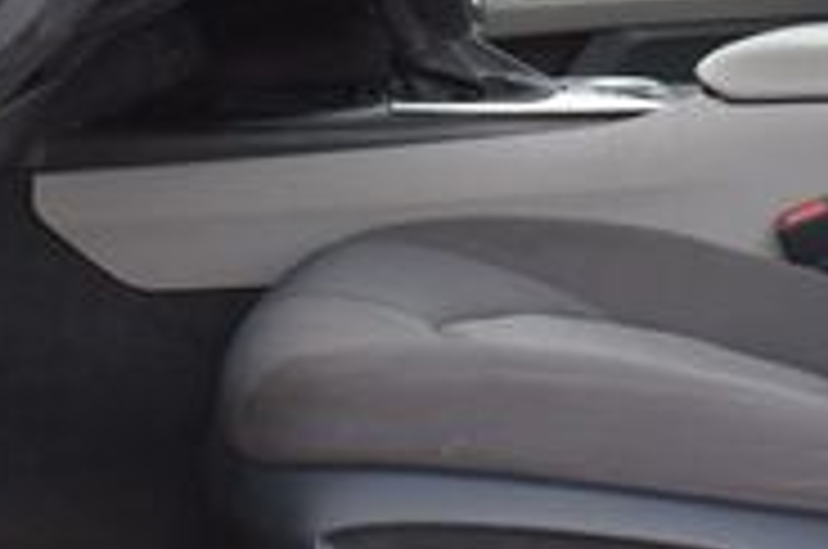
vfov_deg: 14.1
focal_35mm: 94
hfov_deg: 21.7
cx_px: 513
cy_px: -72
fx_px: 2158
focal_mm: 18
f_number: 5.6
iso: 400
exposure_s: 1/125
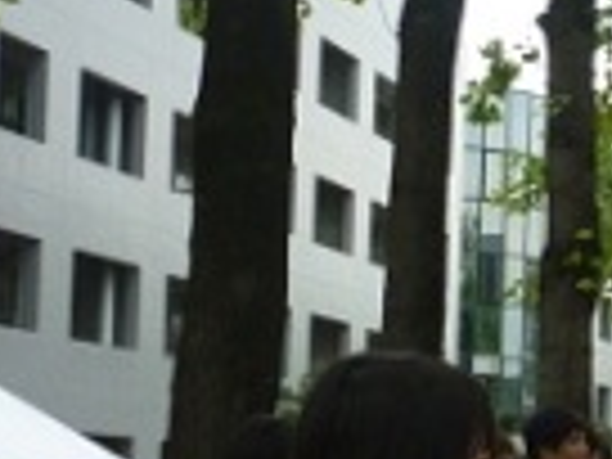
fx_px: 2139
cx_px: 1089
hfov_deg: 14.4
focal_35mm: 121
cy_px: 425
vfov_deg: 12.1
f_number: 2.8
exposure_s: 1/160
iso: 80
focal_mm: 5.5
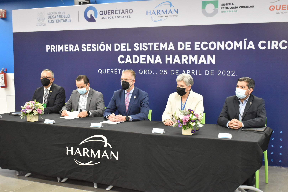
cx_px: 144
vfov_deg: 28.1
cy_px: 96
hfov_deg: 41.1
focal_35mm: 48
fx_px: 384
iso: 5000
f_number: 4.5
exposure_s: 1/125
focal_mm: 32
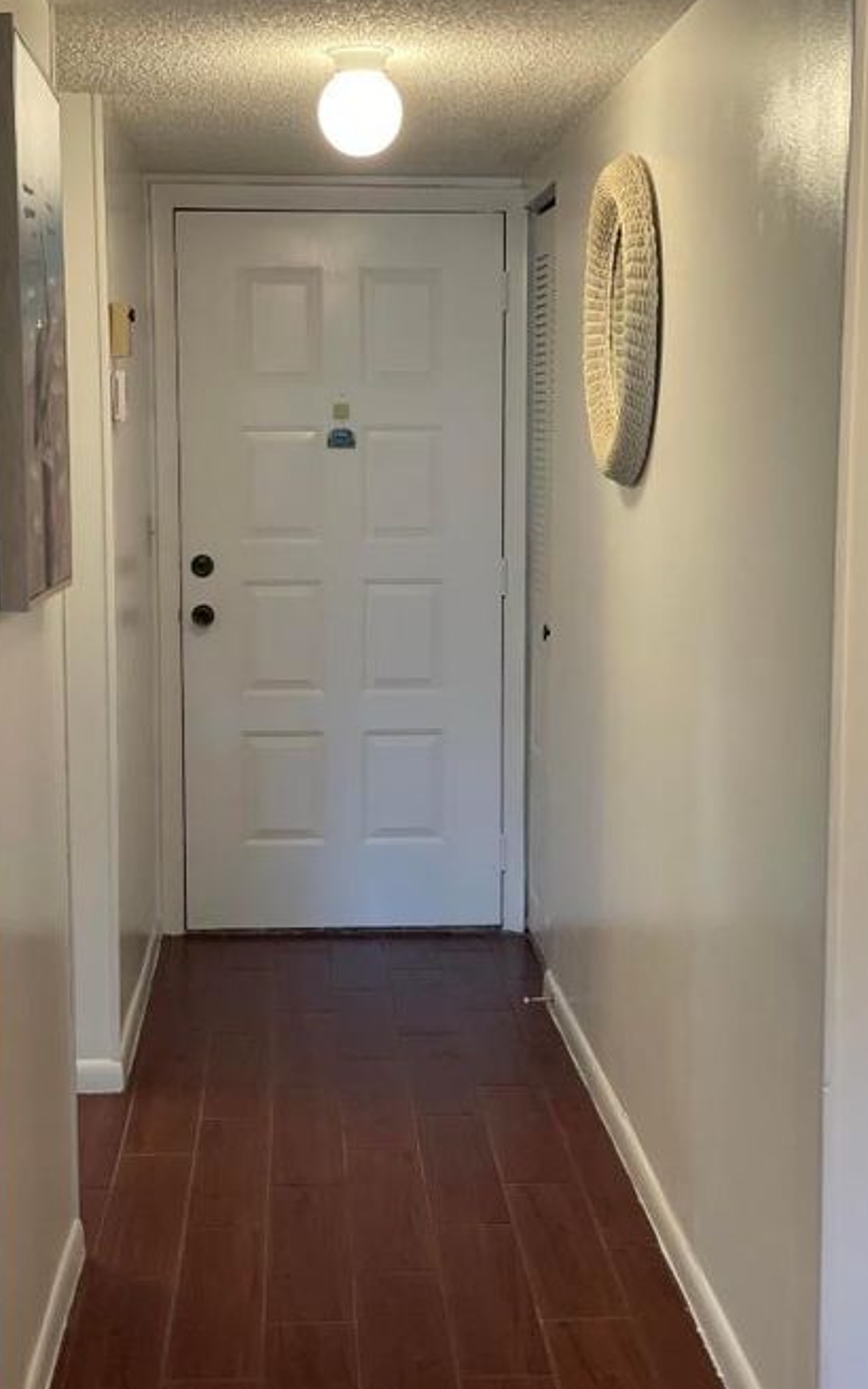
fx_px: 2120
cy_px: 687
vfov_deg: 36.3
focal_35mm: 56
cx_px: 379
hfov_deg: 23.1
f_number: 2
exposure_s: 1/40
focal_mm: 6
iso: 125
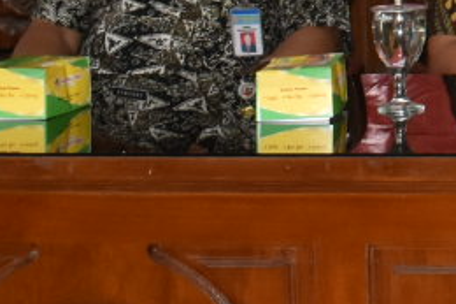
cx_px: 1126
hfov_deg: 8.9
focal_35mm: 206
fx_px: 2608
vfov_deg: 6.6
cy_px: -177
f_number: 3.8
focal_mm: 22
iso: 900
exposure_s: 1/60
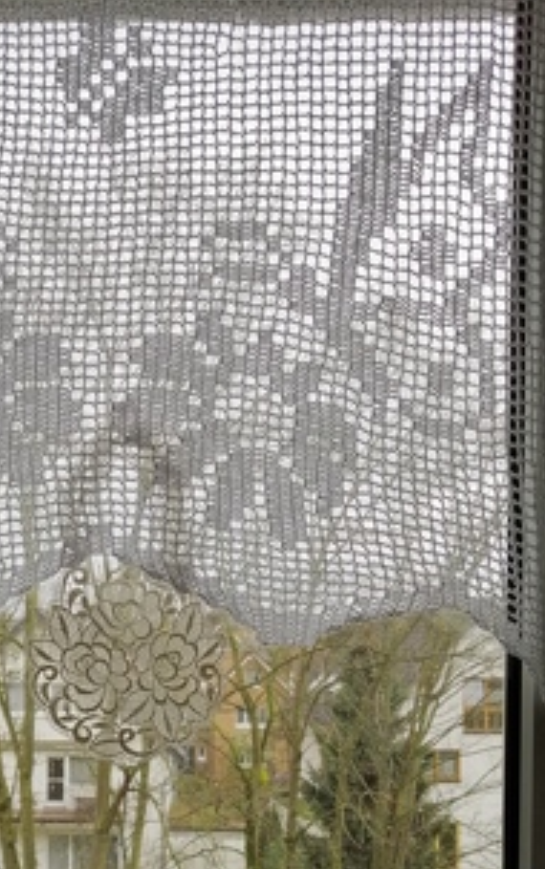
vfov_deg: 43.8
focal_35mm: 44
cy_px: 648
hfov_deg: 28.7
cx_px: 120
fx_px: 1043
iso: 50
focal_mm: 3.95
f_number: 1.8
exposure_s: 1/114
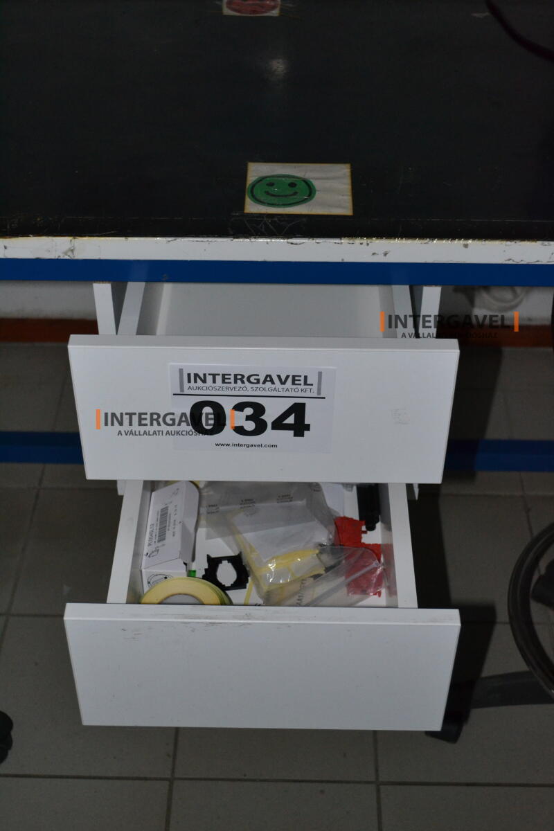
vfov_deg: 41.1
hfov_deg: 28.1
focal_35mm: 48
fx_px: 1108
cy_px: 416
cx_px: 277
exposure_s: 1/60
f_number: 4.8
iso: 1800
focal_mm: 32
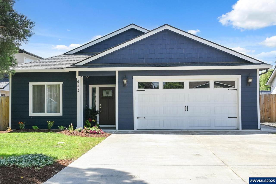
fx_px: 337
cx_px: 138
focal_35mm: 44
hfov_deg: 44.5
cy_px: 92
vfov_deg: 30.5
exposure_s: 1/250
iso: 400
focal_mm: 44
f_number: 11
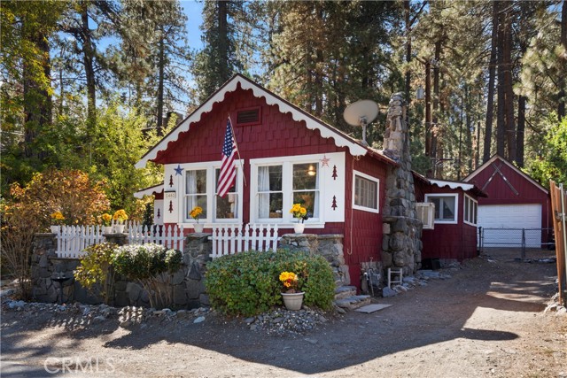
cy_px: 189
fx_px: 504
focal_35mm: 32
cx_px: 284
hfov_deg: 58.7
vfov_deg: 41.1
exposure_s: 1
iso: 40
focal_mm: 32
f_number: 22
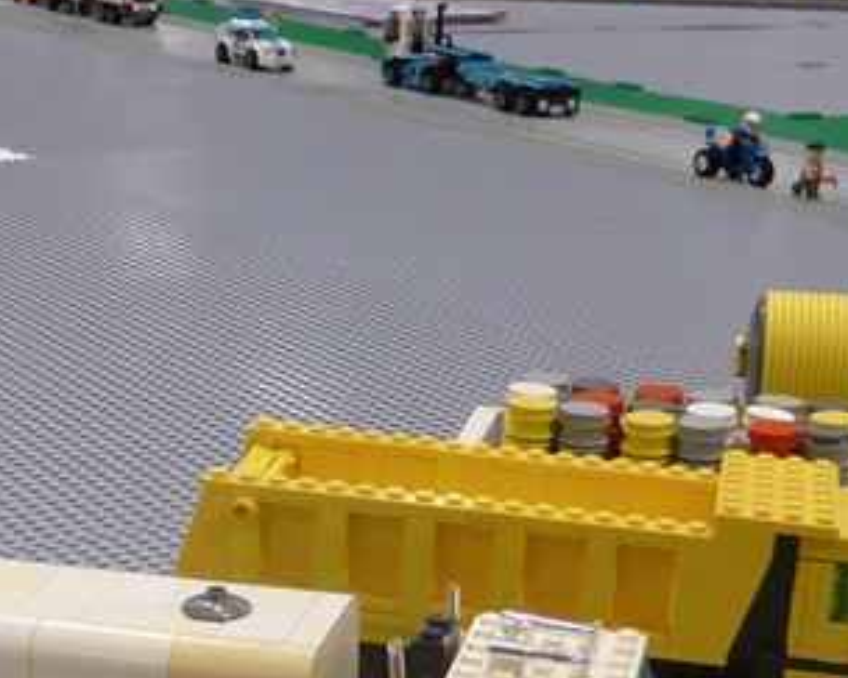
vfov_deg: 18.9
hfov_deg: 24.1
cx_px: 393
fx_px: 1982
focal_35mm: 79
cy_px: 681
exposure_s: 1/15
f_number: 3.3
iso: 200
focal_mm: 4.3
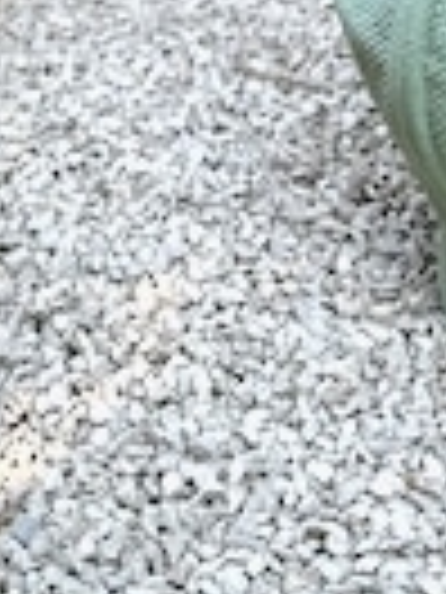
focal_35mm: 116
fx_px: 1993
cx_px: 176
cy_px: -536
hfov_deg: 12.8
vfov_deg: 14.5
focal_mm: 6.86
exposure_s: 1/100
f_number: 1.78
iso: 64
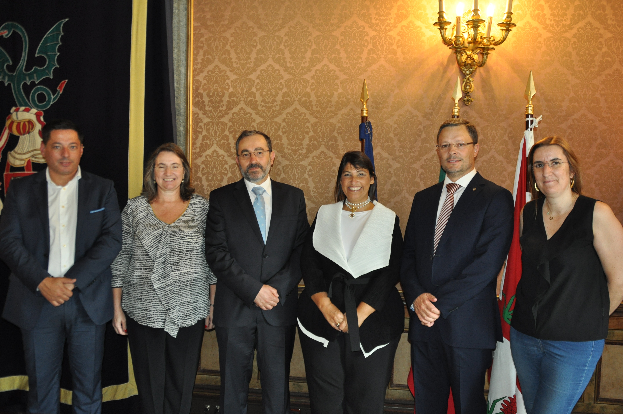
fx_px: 570
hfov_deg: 57.3
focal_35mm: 33
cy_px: 207
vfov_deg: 39.9
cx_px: 312
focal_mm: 22
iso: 800
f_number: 3.5
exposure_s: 1/60
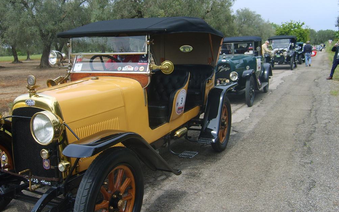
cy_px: 101
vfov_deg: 33.6
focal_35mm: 38
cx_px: 167
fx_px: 351
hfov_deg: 51.5
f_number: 2.8
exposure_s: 1/750
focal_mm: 5.8
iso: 50
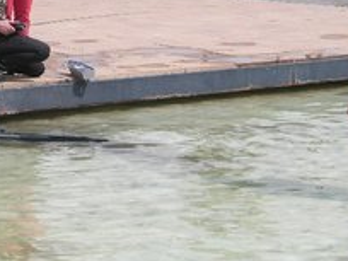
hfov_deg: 13.6
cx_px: 102
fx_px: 1458
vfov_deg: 10.2
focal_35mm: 145
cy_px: 29
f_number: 3.9
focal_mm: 12.4
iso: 50
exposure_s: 1/750
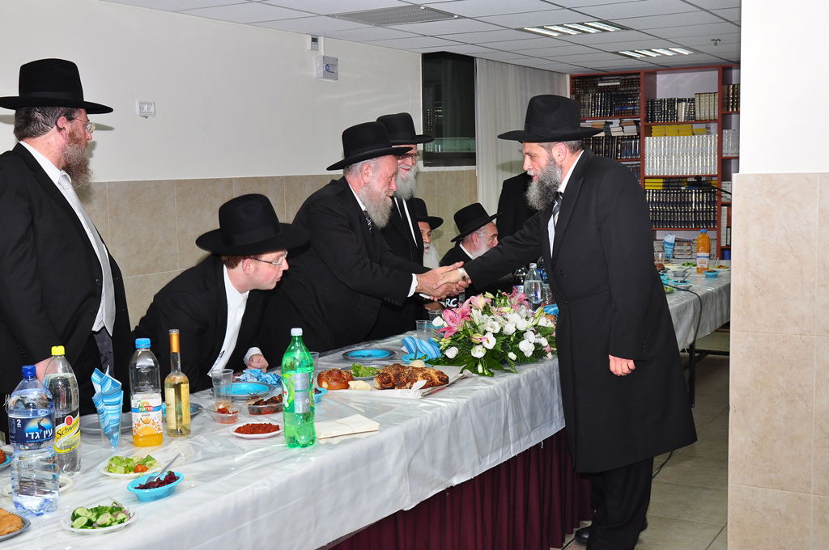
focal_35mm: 44
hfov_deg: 45.0
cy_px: 275
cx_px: 414
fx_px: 1000
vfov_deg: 30.8
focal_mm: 29
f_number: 6.3
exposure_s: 1/60
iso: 400
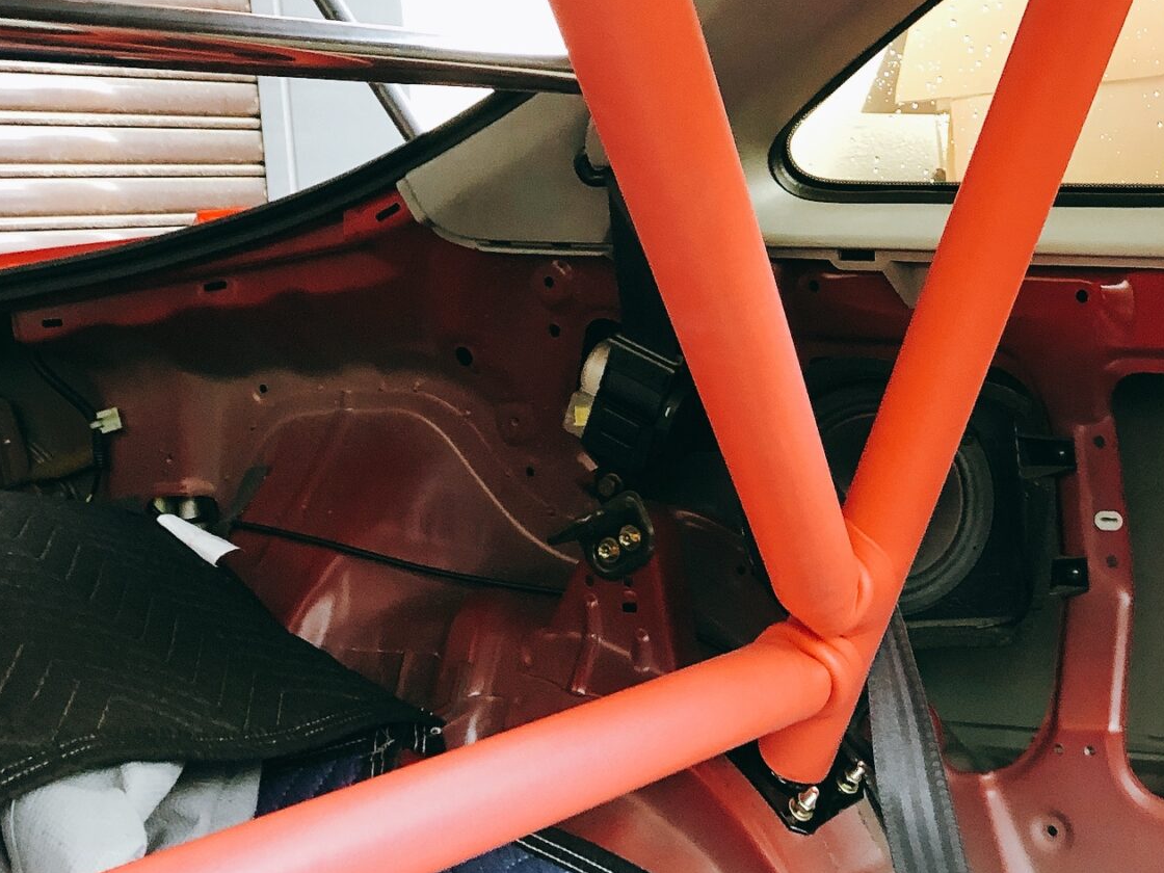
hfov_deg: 30.0
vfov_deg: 22.5
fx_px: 2152
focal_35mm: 64
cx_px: 809
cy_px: 143
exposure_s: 1/15
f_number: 1.8
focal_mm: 3.99
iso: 80
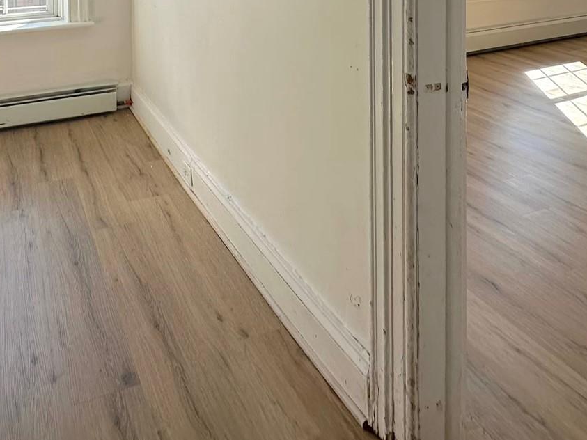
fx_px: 576
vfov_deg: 34.4
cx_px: 207
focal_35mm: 34
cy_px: -73
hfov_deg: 53.1
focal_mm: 2.22
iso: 40
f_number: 2.2
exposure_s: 1/212
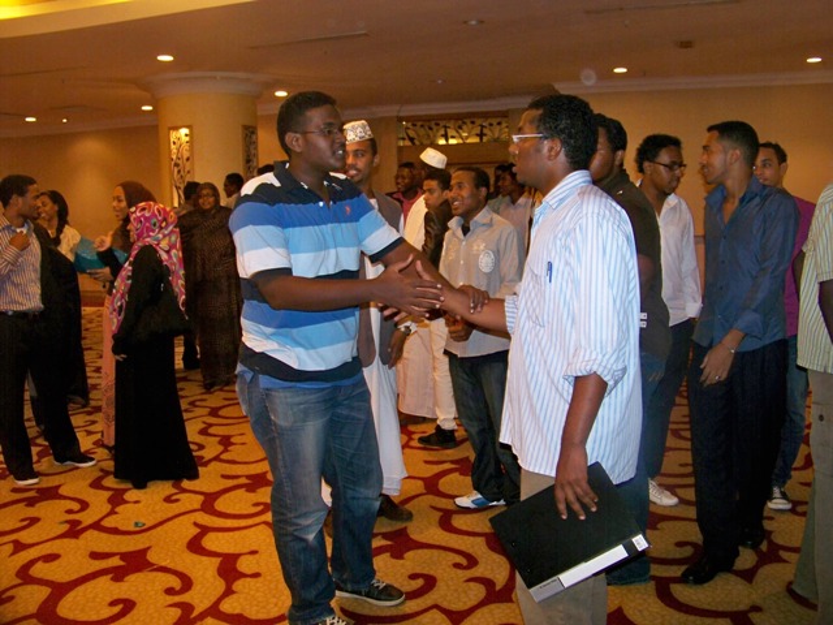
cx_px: 416
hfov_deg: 55.4
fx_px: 794
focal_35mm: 33
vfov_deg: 42.9
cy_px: 312
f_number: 2.8
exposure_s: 1/30
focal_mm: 5.85
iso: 200
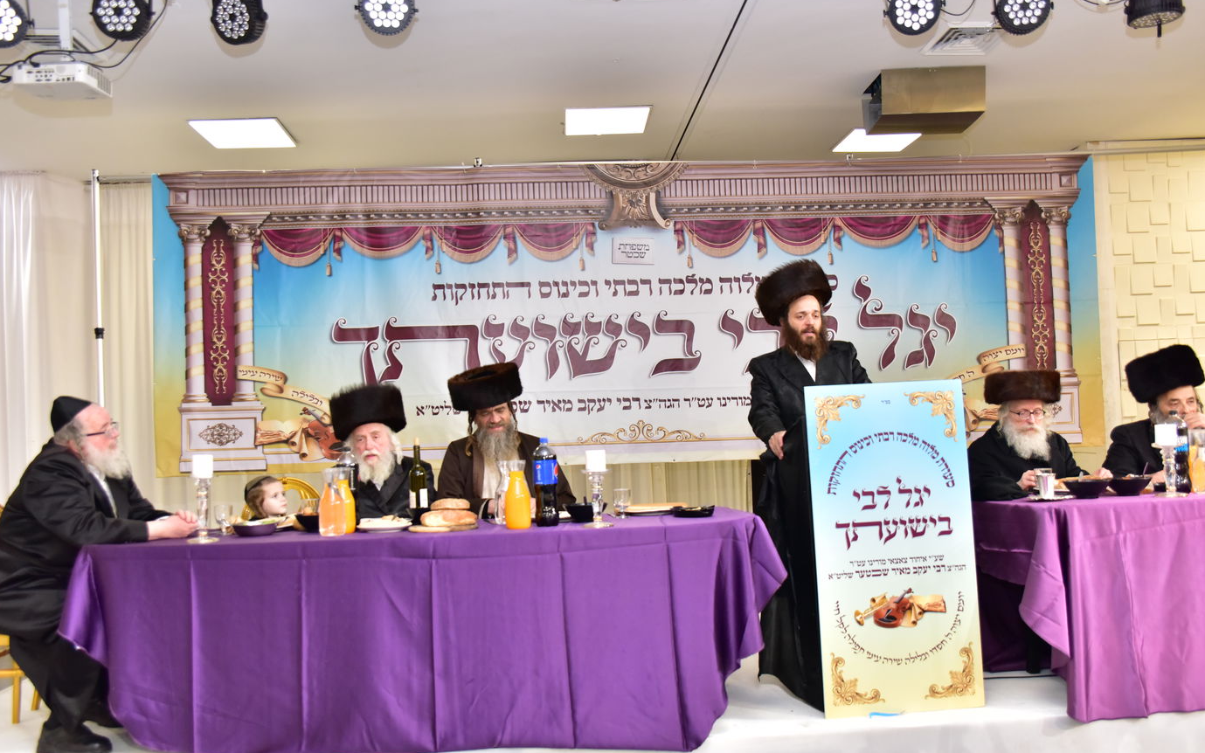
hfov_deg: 62.9
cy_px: 388
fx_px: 985
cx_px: 595
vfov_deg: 41.8
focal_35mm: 30
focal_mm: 29
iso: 1600
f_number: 3.5
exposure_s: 1/250
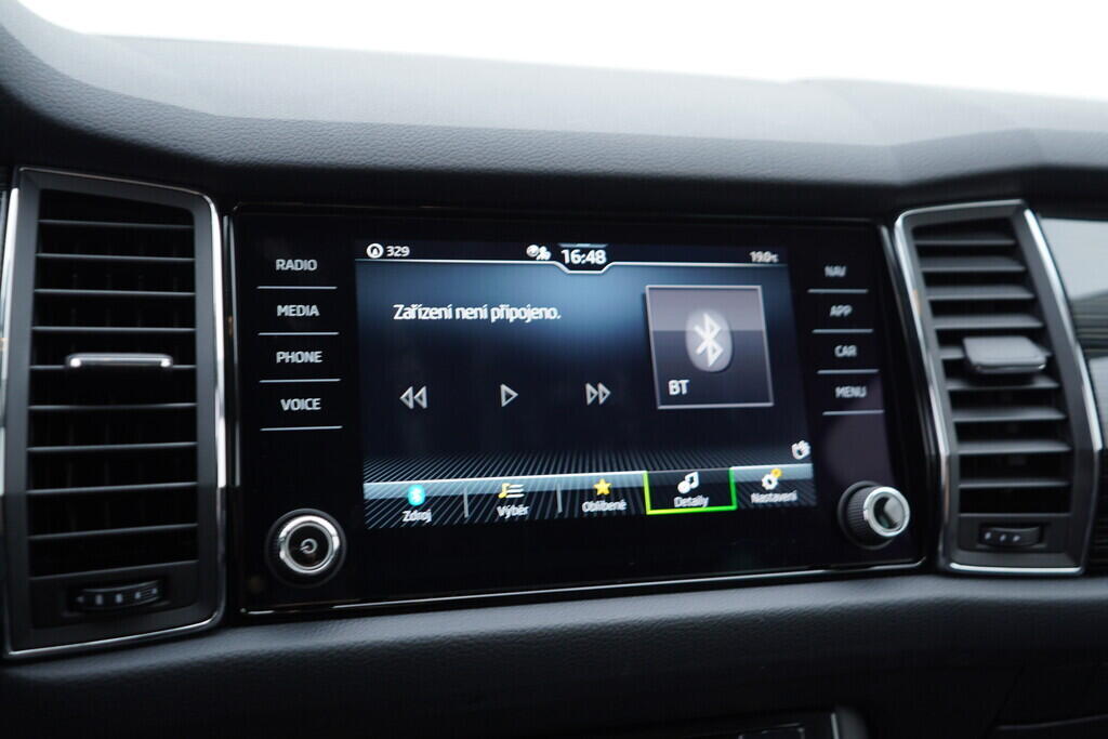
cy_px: 370
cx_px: 554
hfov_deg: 53.1
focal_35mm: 36
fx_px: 1108
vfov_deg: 36.9
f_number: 2.8
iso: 160
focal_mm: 24
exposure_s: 1/40
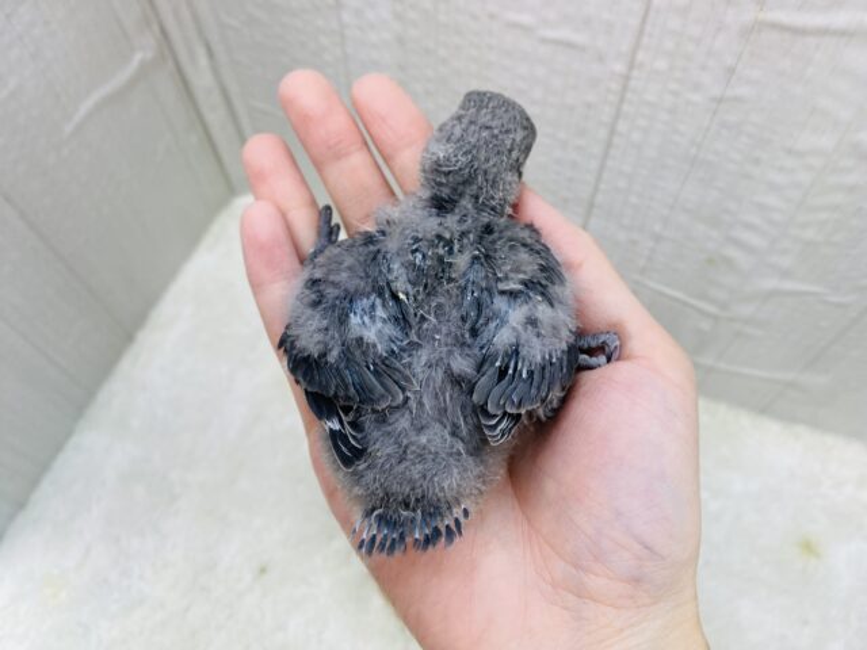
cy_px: 325
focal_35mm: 25
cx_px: 434
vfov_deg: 54.9
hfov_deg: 69.4
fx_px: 626
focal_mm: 4.25
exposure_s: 1/100
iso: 64
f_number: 1.8
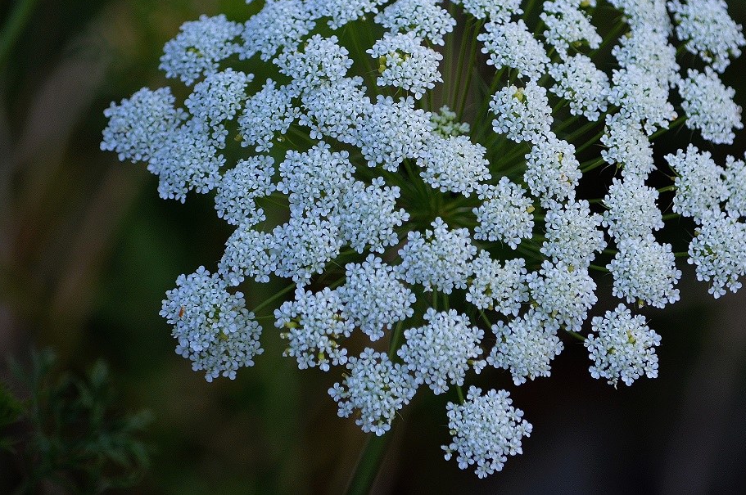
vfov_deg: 3.7
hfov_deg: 5.6
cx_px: 459
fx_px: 7568
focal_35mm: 366
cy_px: 171
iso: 400
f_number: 5
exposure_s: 1/200
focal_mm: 185
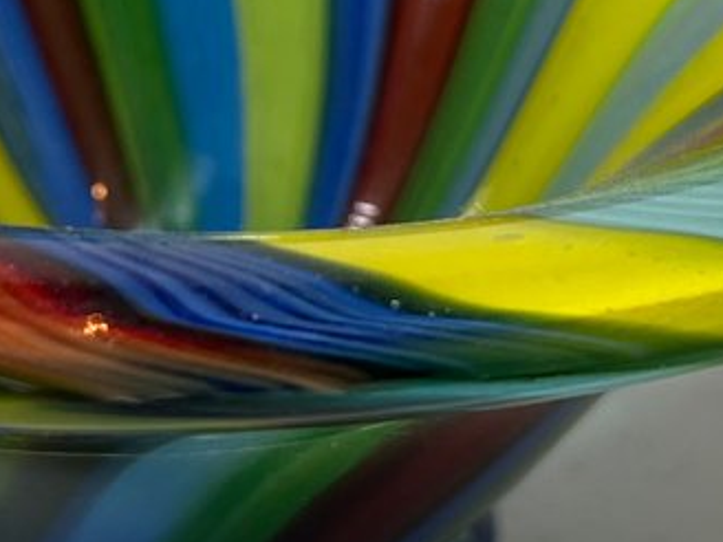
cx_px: 147
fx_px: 2506
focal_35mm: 120
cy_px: 182
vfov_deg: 12.3
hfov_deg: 16.3
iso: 80
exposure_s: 1/120
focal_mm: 5.7
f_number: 1.5
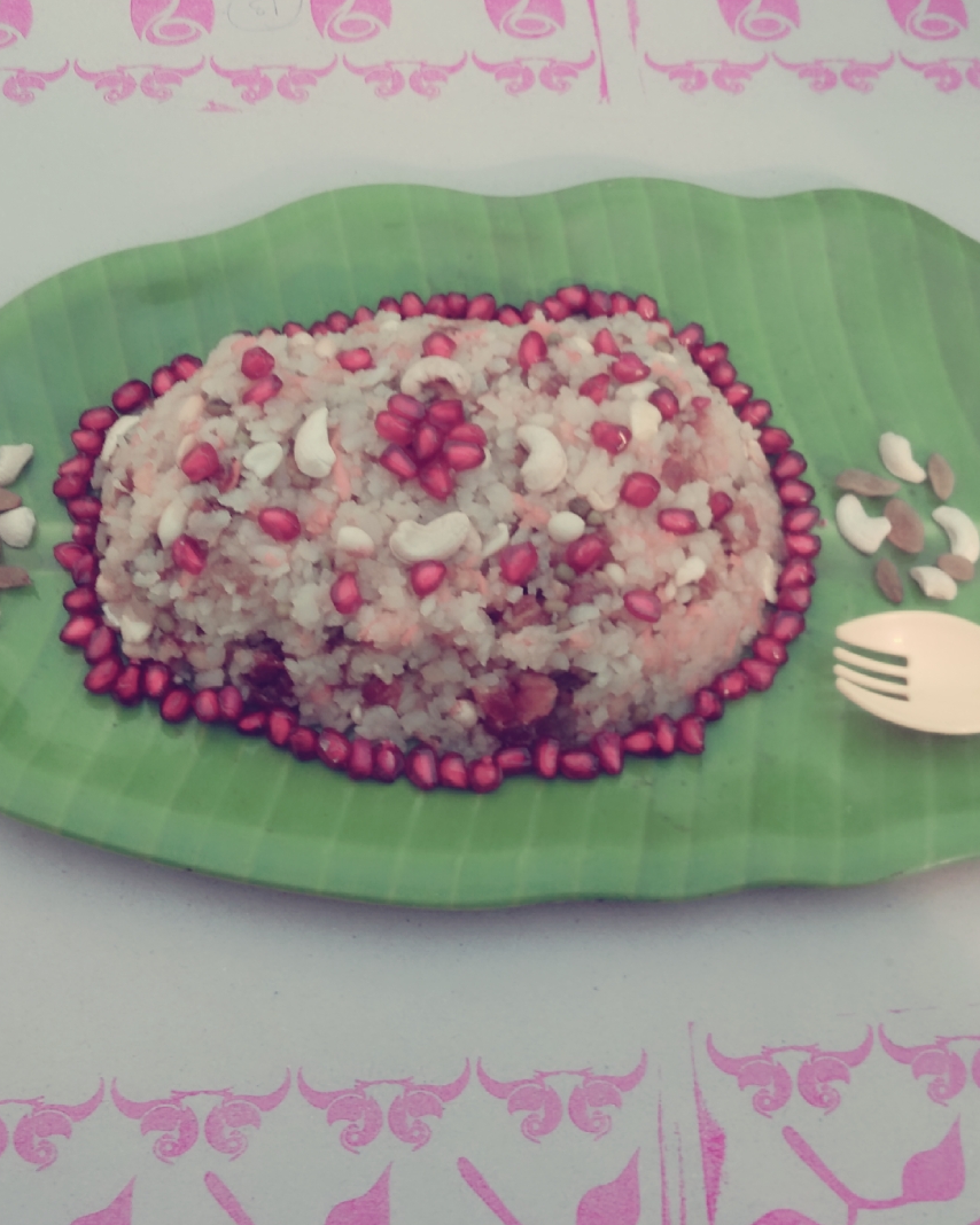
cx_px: 495
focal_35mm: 34
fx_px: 1233
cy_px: 554
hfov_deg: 43.3
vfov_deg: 52.8
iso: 80
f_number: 2.2
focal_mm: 3.69
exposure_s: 1/33.3
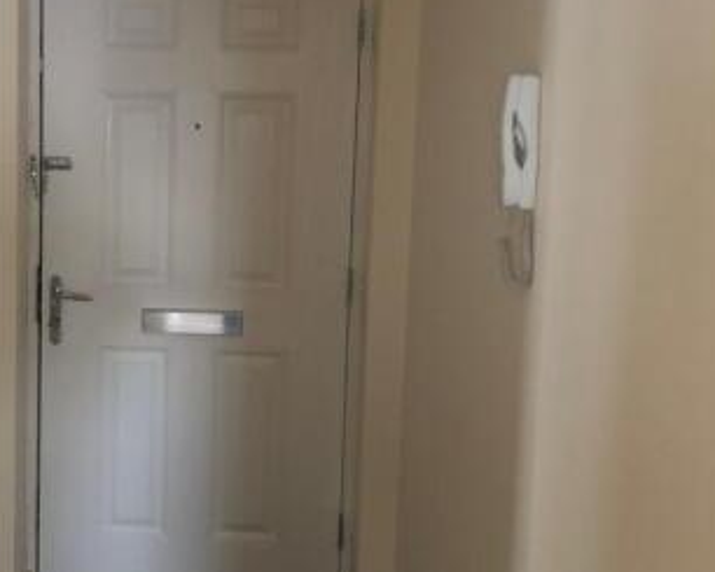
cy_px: 258
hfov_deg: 35.0
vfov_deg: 29.1
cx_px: 158
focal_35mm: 52
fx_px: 1101
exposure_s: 1/4
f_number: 1.8
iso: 100
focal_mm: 3.99
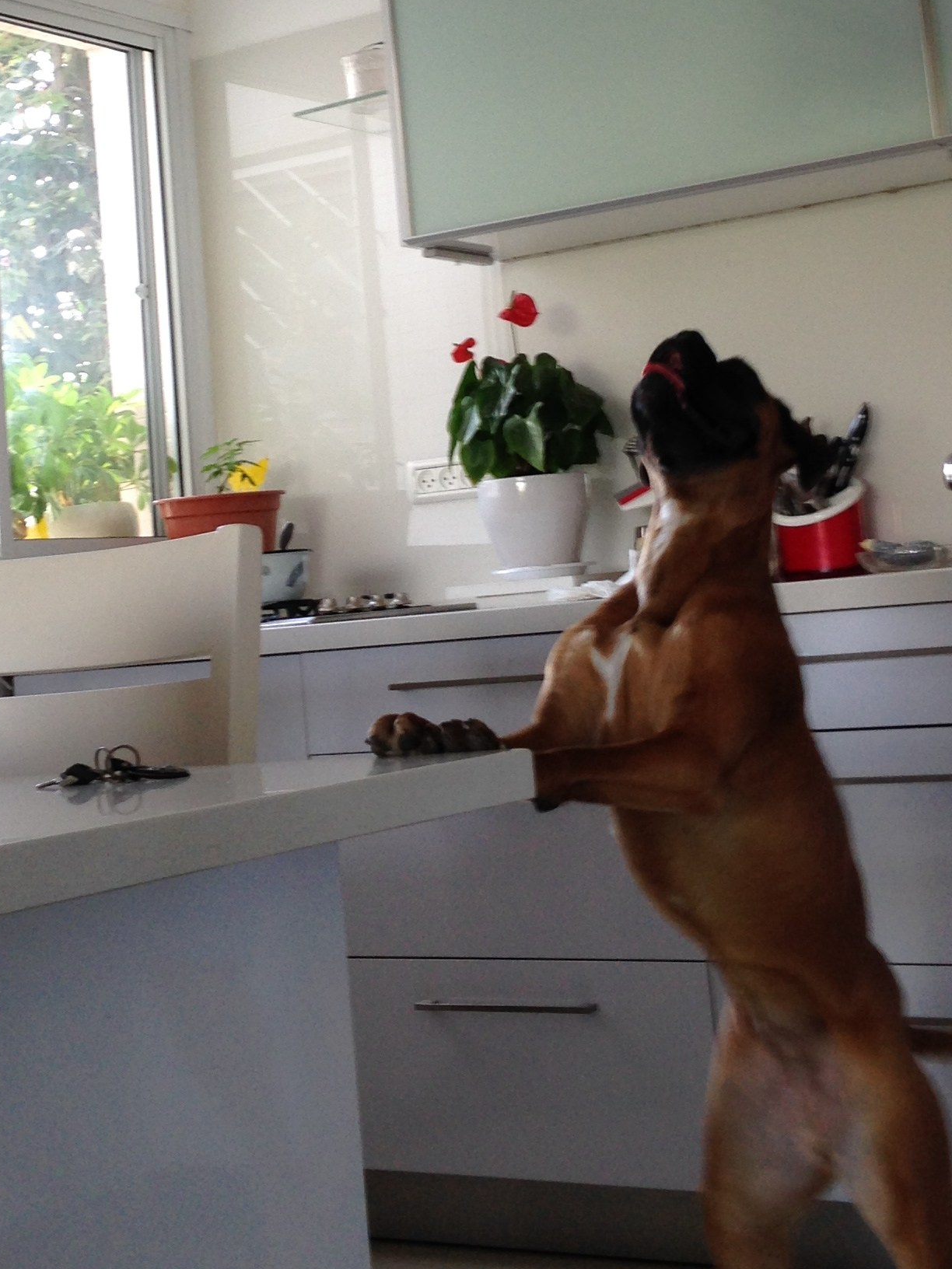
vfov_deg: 28.6
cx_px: 423
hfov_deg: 22.2
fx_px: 2420
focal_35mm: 66
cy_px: 218
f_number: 2.4
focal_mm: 4.12
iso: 50
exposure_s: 1/30
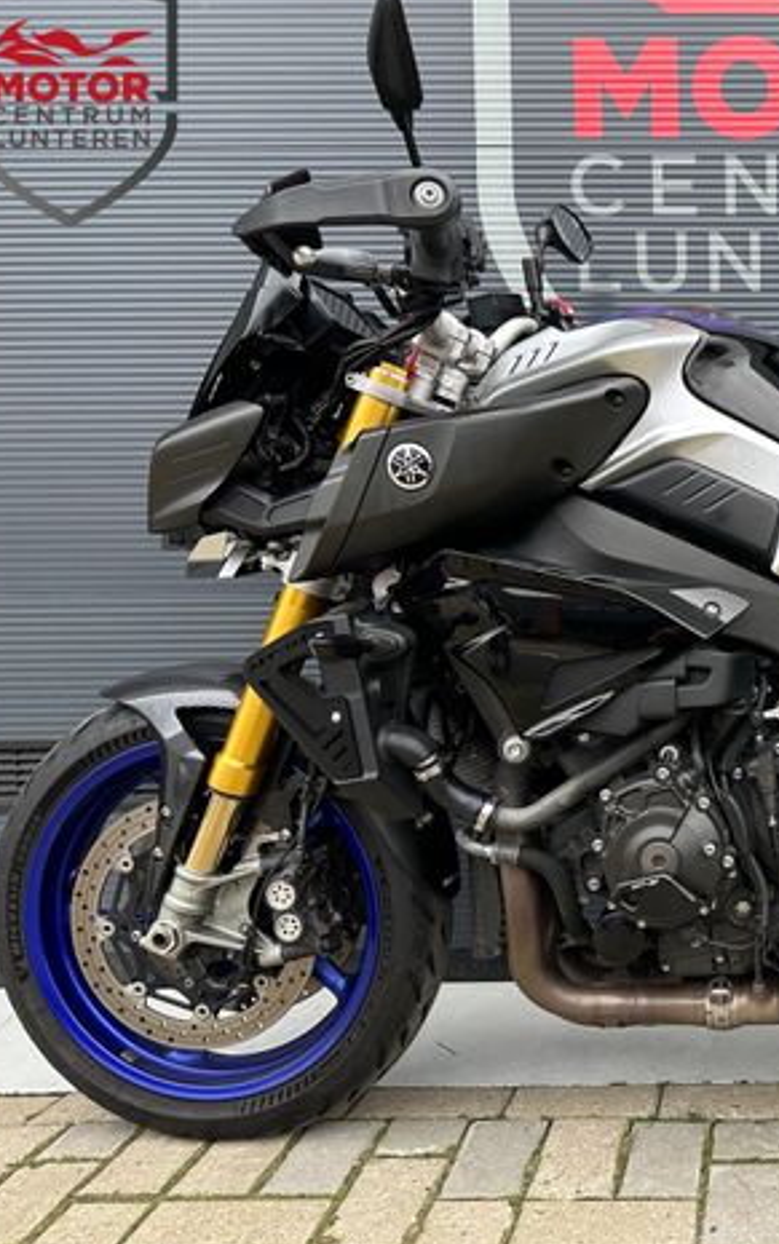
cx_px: 819
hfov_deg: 32.7
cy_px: 613
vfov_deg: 55.3
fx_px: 1188
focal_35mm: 35
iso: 80
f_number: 1.78
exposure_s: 1/258
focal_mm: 6.86
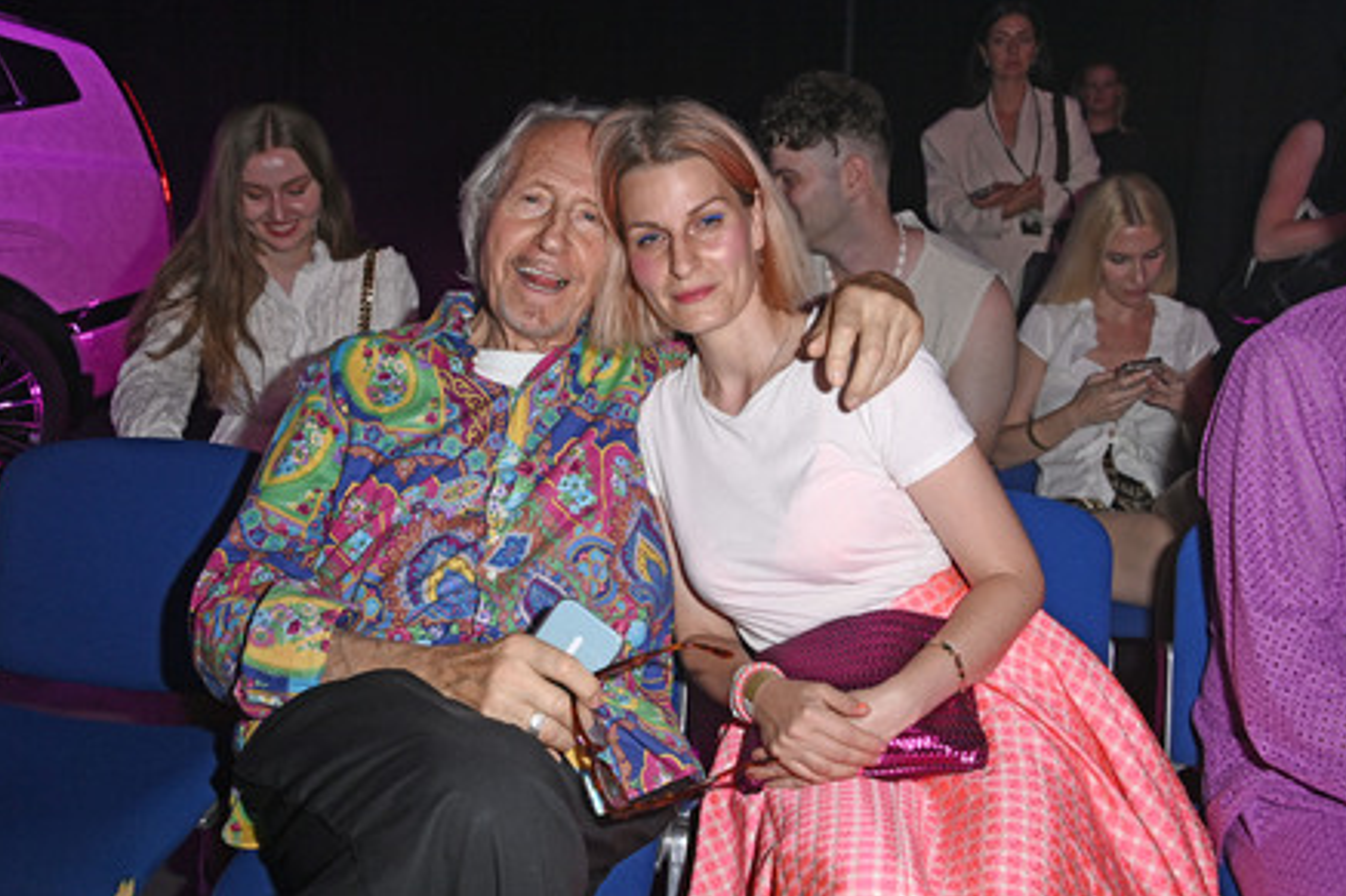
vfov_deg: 39.9
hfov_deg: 57.2
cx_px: 682
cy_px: 459
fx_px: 1233
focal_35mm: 33
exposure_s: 1/160
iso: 1600
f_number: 5.6
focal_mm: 32
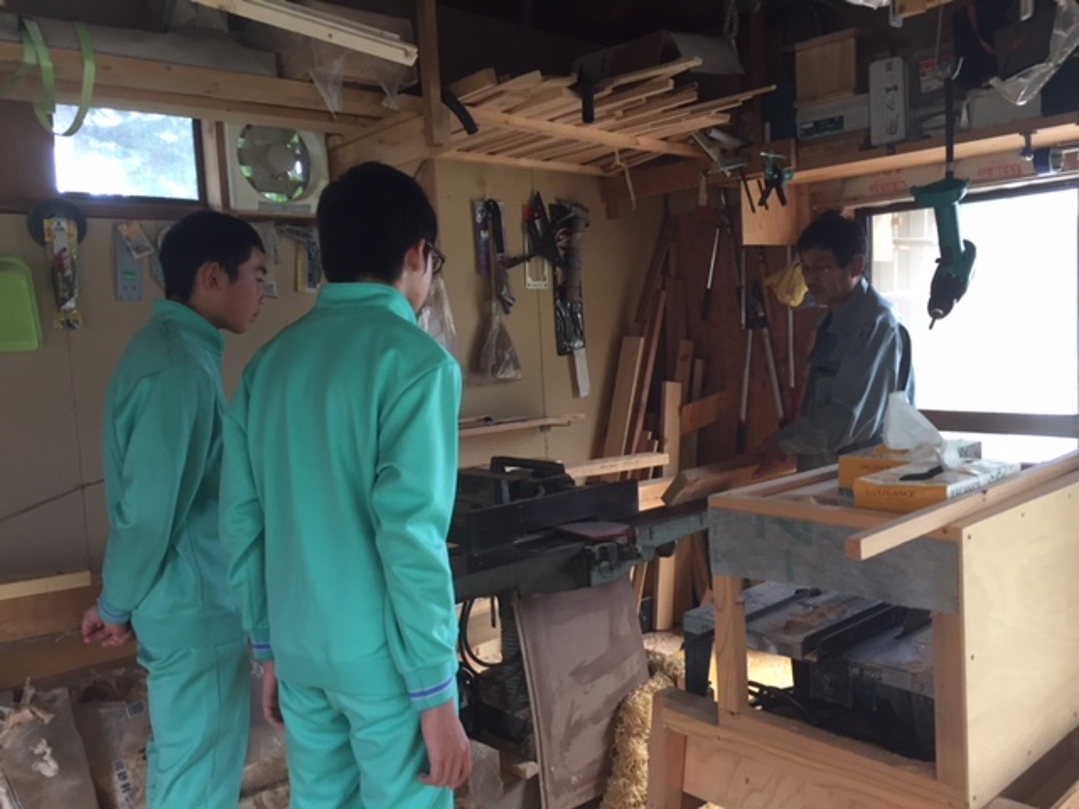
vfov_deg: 48.2
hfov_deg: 61.7
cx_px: 540
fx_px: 904
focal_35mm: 29
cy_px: 404
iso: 100
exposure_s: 1/30
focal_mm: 4.15
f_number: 2.2
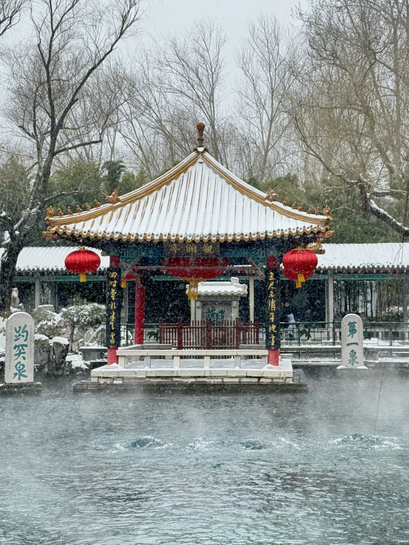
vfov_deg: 39.7
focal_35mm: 48
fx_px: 756
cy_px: 272
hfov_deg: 30.3
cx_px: 204
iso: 64
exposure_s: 1/374
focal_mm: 6.86
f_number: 1.78
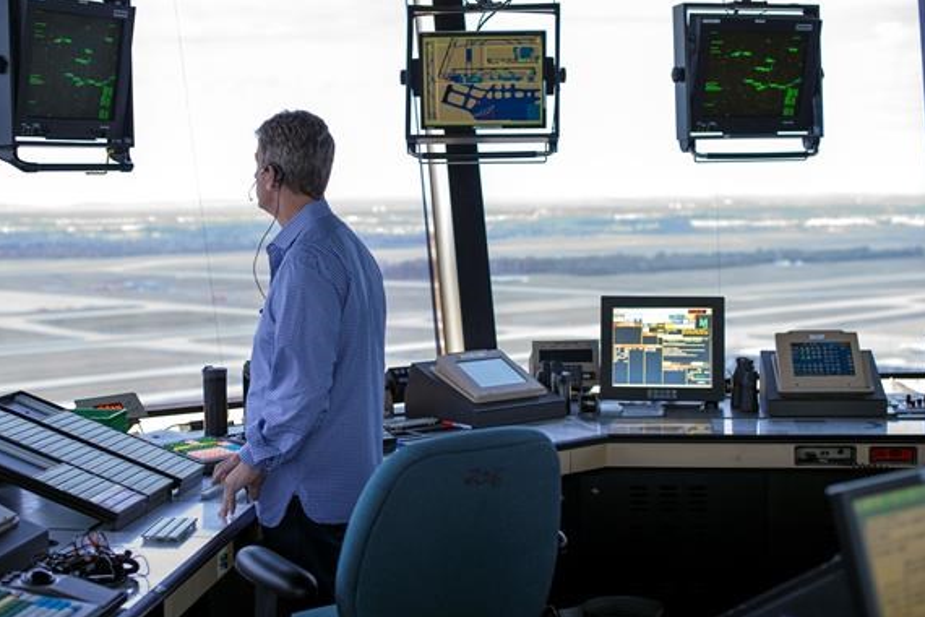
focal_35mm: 57
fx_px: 1464
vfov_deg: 23.8
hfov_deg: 35.0
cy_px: 270
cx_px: 417
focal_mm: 50
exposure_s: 1/200
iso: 1600
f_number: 2.8
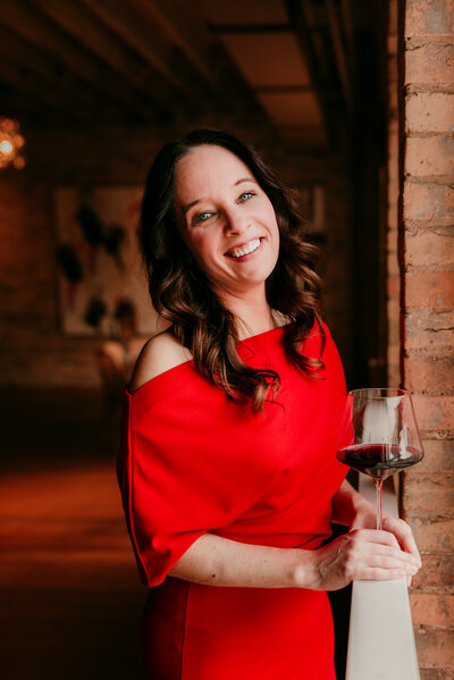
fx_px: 661
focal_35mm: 35
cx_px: 227
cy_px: 340
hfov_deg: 37.9
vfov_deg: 54.4
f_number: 2.2
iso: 160
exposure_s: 1/250
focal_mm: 35
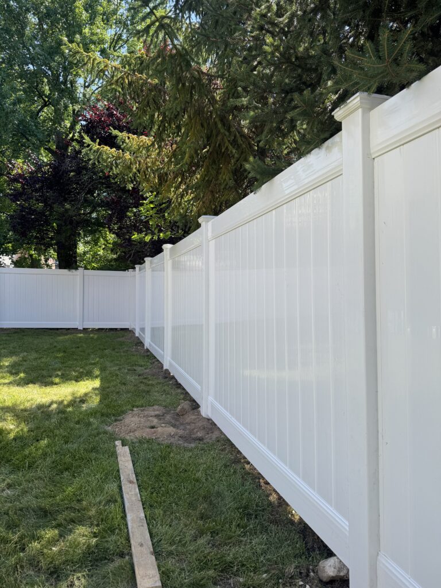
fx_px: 408
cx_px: 220
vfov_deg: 71.6
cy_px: 294
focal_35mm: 24
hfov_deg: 56.8
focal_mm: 6.76
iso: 80
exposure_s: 1/1172
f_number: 1.78
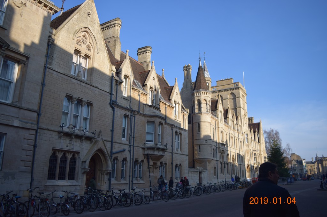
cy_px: 108
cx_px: 164
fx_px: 245
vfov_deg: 47.9
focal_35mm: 27
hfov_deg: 67.4
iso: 200
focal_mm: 18
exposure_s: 1/1600
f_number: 3.5
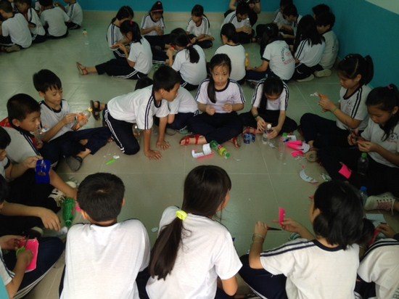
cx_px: 200
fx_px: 380
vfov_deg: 42.9
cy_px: 150
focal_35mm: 33
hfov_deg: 55.4
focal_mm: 4.12
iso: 50
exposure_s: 1/60
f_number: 2.4
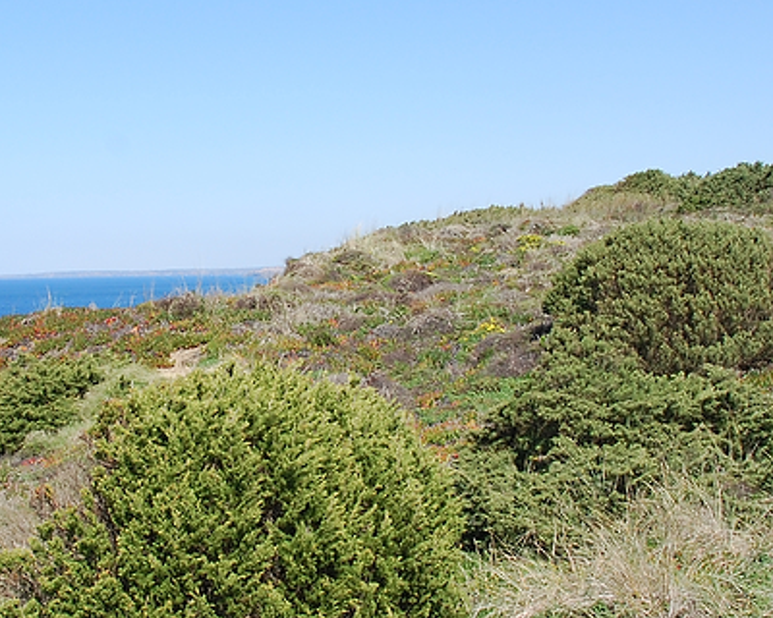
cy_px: 283
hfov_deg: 29.0
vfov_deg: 23.5
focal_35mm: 65
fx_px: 1487
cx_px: 274
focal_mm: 18
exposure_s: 1/200
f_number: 10
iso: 200
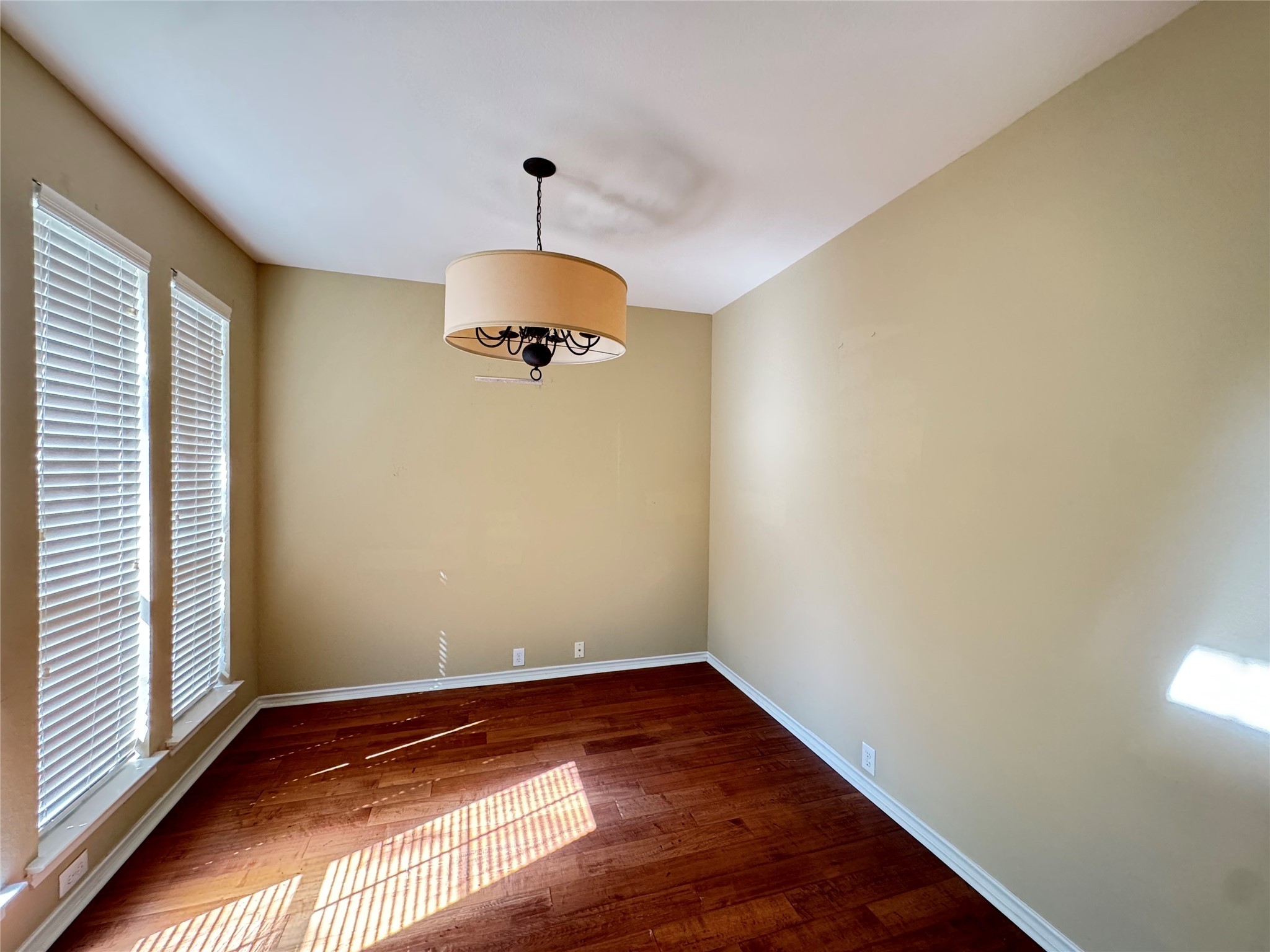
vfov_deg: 85.7
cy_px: 476
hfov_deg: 102.1
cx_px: 635
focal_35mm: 14
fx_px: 514
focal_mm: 2.22
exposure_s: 1/60
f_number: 2.2
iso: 320
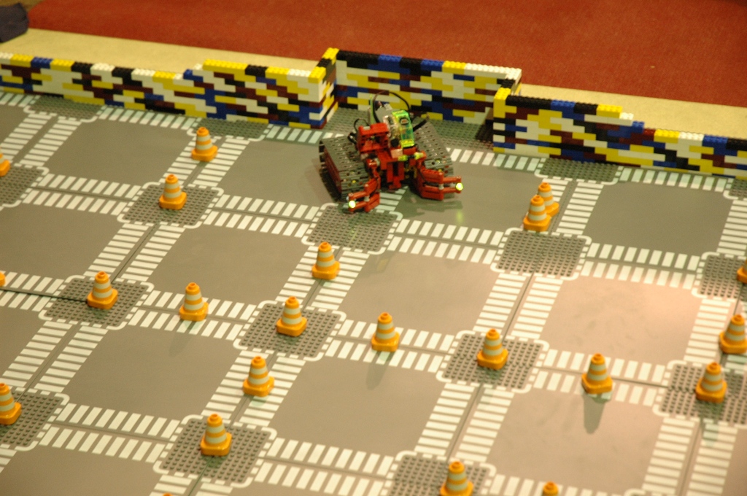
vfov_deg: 13.0
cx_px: 374
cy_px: 248
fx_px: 2176
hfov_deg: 19.5
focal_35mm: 105
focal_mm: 70
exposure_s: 1/10
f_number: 5
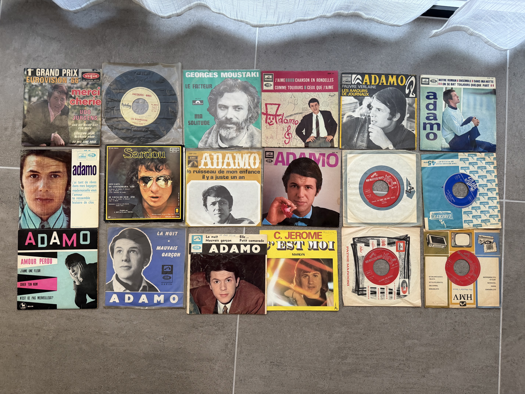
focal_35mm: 24
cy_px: 197
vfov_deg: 56.8
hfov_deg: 71.6
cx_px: 262
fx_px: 364
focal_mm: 6.76
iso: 200
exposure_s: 1/77
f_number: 1.78
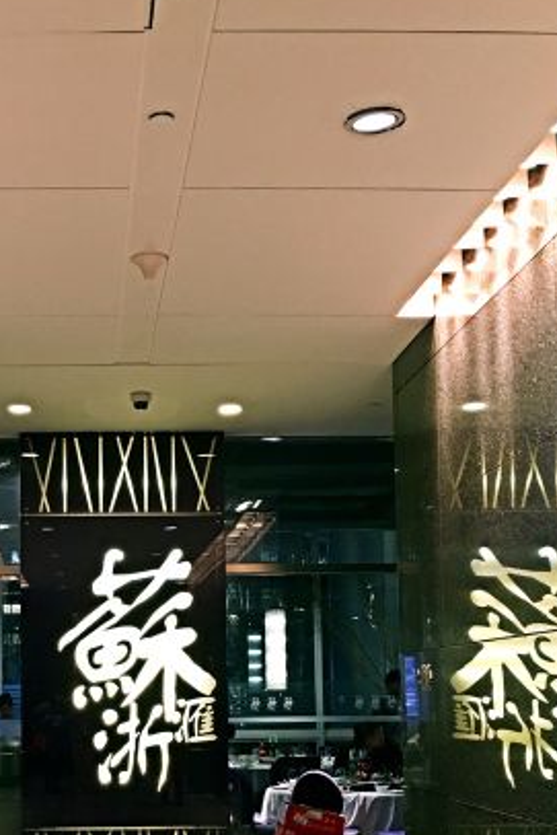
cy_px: 623
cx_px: 108
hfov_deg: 25.5
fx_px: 1206
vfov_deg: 37.3
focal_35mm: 52
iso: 100
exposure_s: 1/17
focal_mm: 4.15
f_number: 2.2
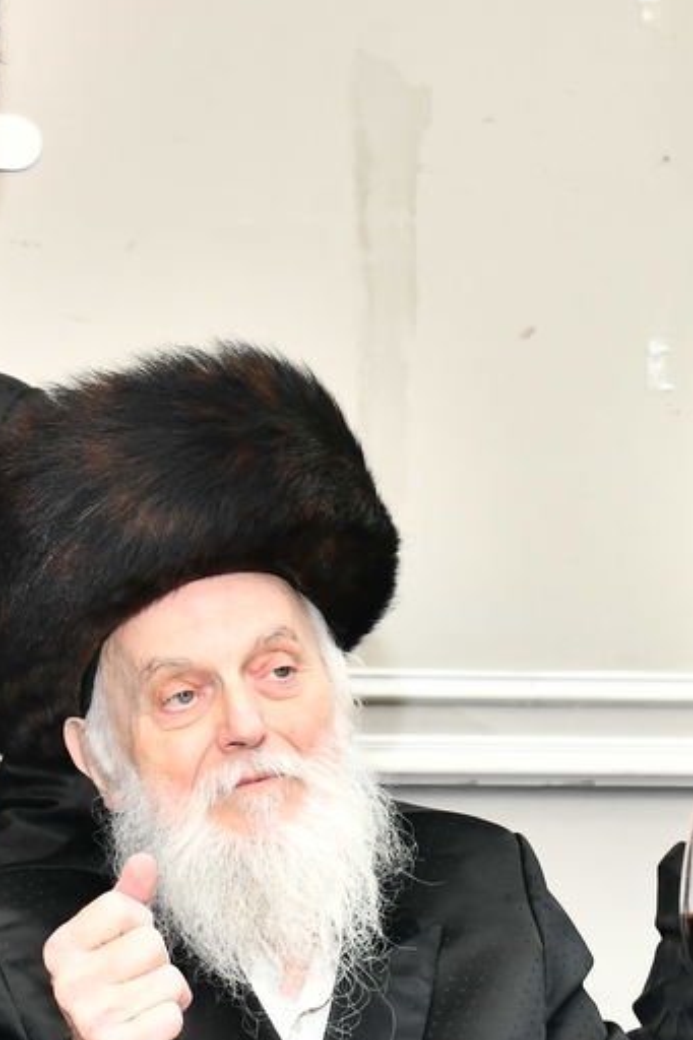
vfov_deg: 21.9
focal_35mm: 93
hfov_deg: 14.7
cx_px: 457
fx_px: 2687
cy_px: 623
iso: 1600
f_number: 5.6
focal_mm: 34
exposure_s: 1/160
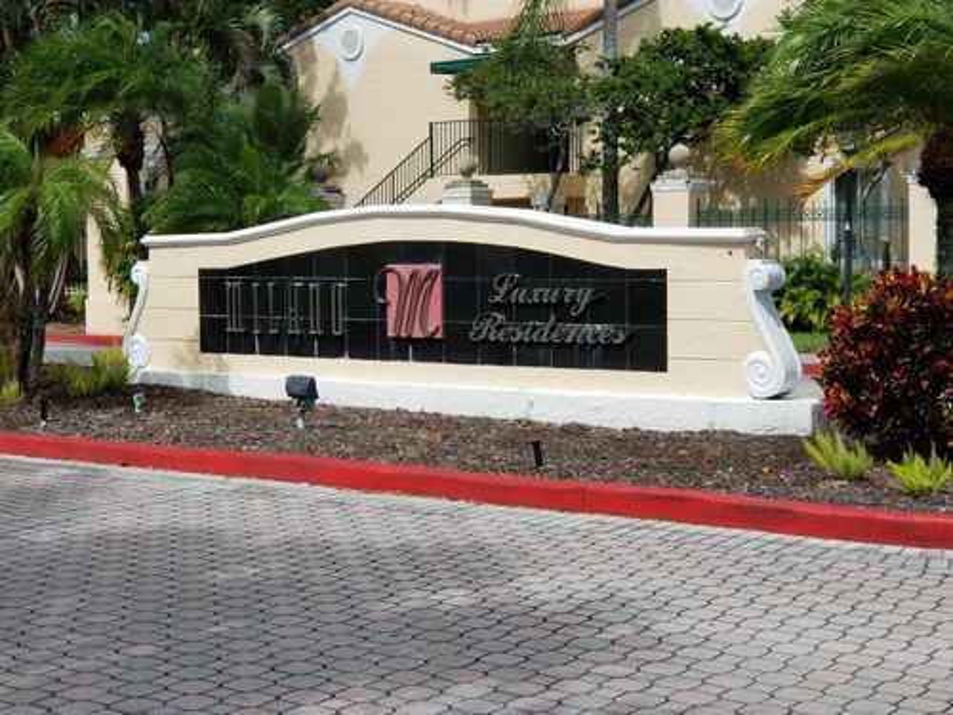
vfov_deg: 28.0
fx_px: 1432
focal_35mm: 52
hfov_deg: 36.8
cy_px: 358
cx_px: 476
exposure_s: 1/1253
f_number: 2.4
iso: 25
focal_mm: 6
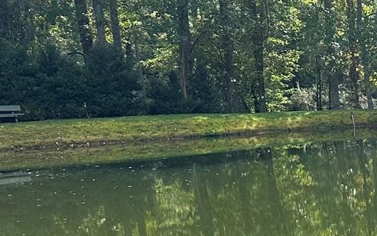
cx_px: 729
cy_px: 277
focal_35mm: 101
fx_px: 1037
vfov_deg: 12.7
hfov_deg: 16.4
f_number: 1.78
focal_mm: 6.86
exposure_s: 1/1304
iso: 80
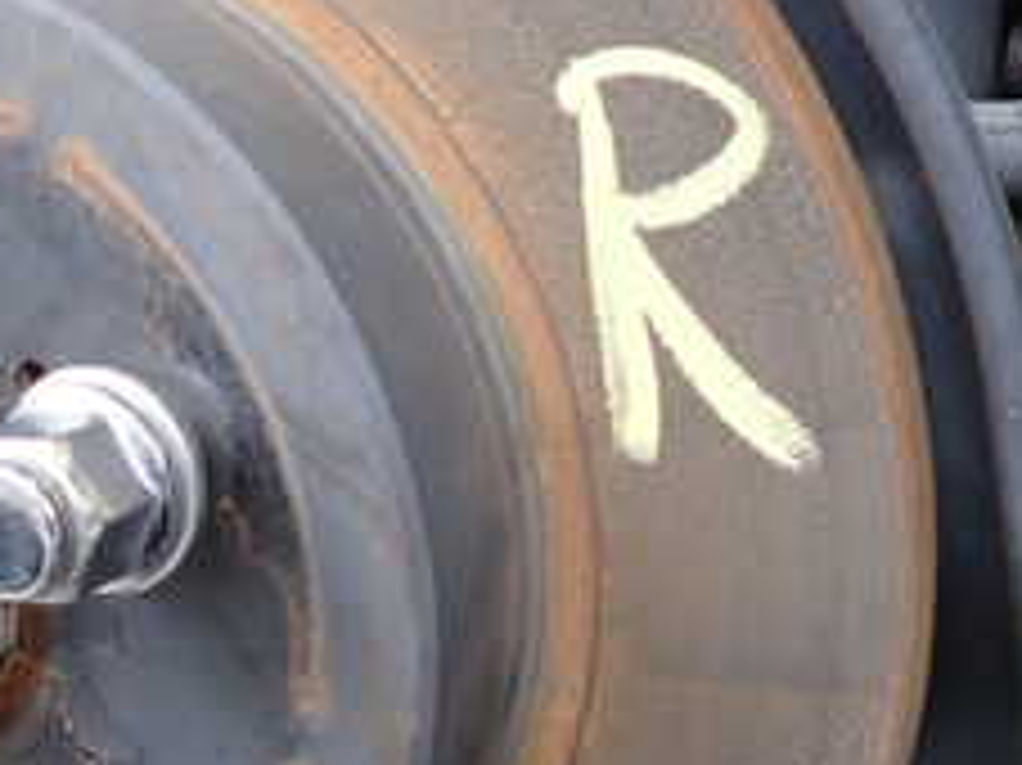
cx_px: -18
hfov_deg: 27.6
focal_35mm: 66
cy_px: 428
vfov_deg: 22.2
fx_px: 1948
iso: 200
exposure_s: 1/100
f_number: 2
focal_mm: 4.5
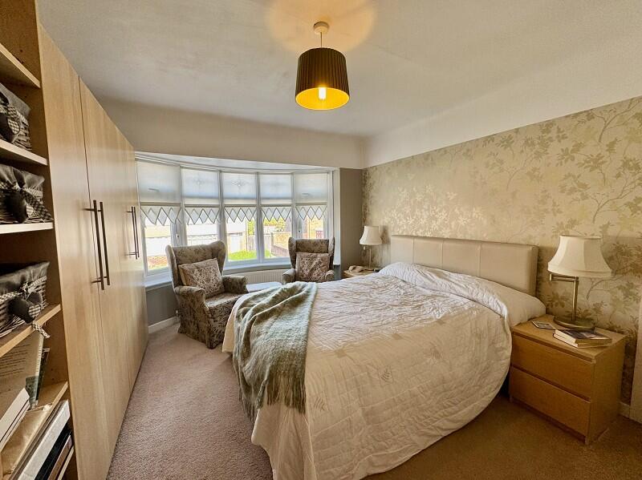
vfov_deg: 85.6
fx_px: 259
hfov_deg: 102.1
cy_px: 240
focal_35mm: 14
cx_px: 321
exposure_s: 1/99
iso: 80
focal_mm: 2.22
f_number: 2.2
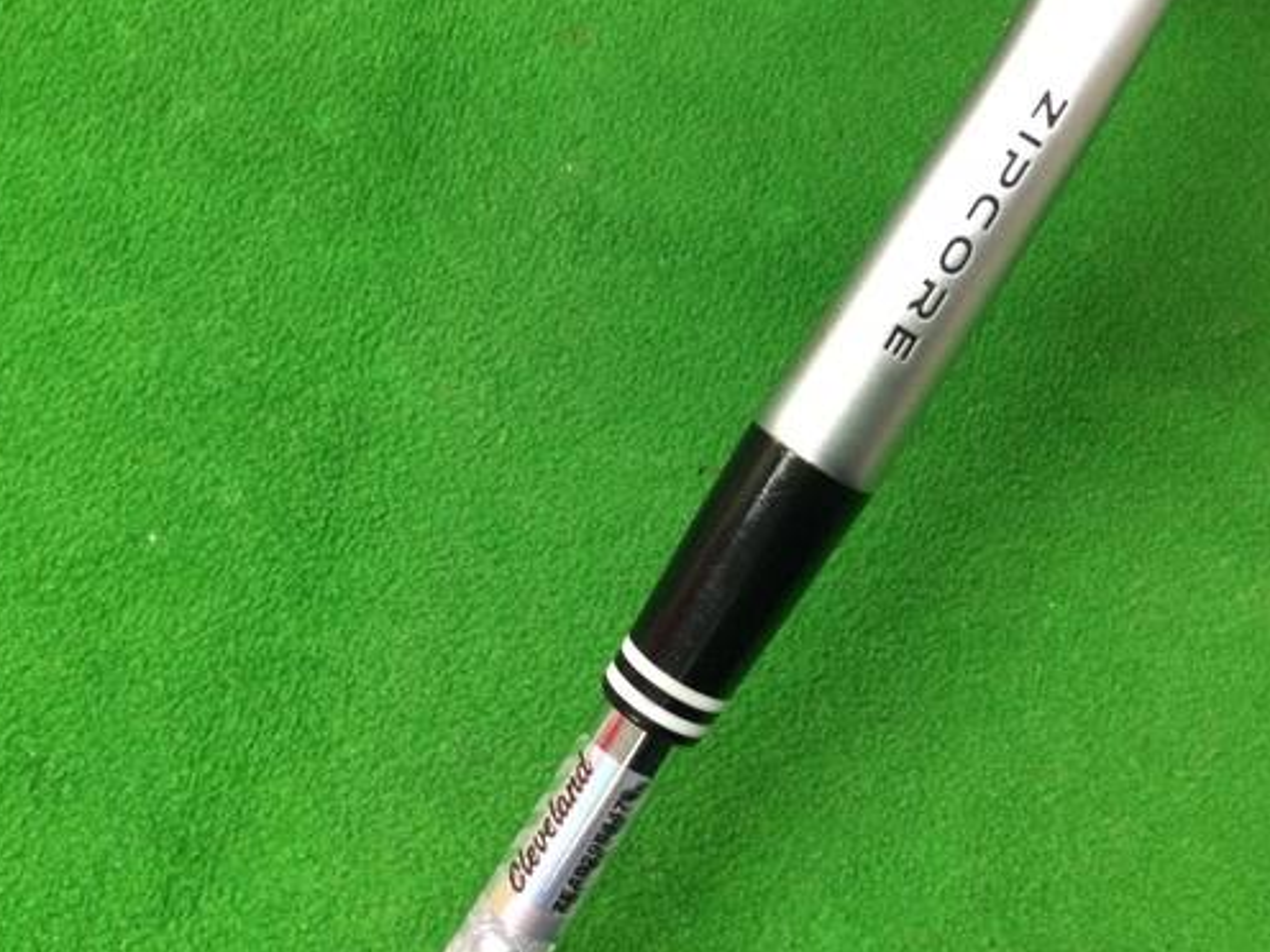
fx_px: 1468
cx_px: 699
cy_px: 384
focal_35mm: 40
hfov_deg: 46.7
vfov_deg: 35.8
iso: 160
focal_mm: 3.3
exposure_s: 1/30
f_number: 2.4
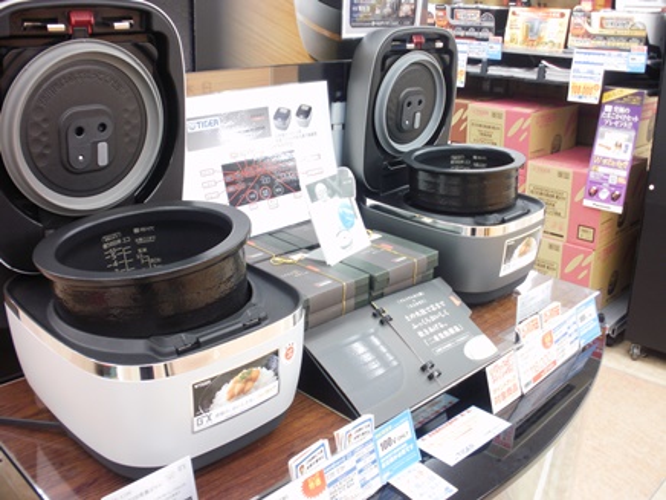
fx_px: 693
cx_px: 333
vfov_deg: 39.7
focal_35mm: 36
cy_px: 250
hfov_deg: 51.4
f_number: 3.5
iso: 125
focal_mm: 6.3
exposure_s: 1/15
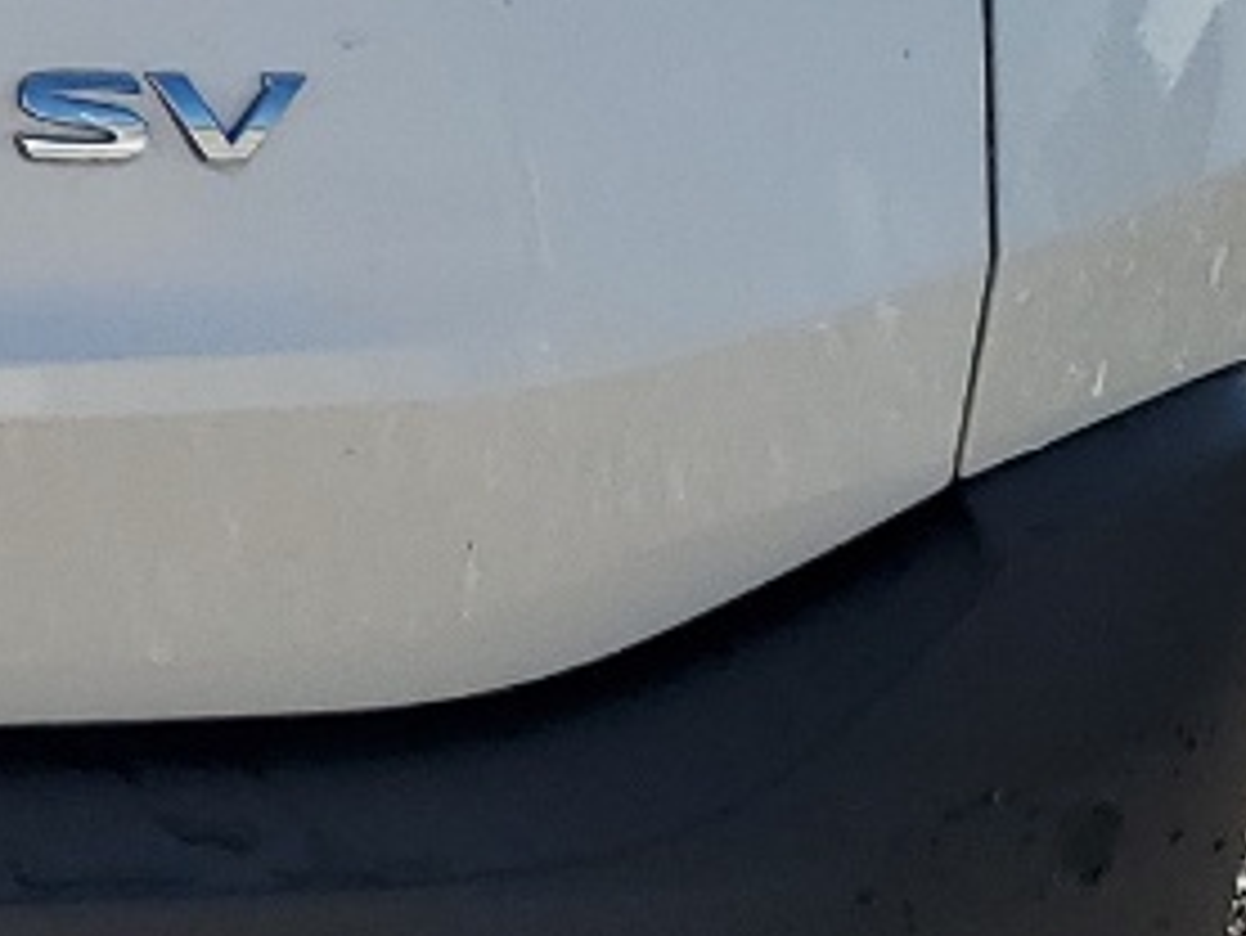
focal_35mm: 150
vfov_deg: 9.7
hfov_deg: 11.7
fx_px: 5402
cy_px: -400
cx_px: -1322
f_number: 1.5
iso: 50
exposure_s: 1/3333
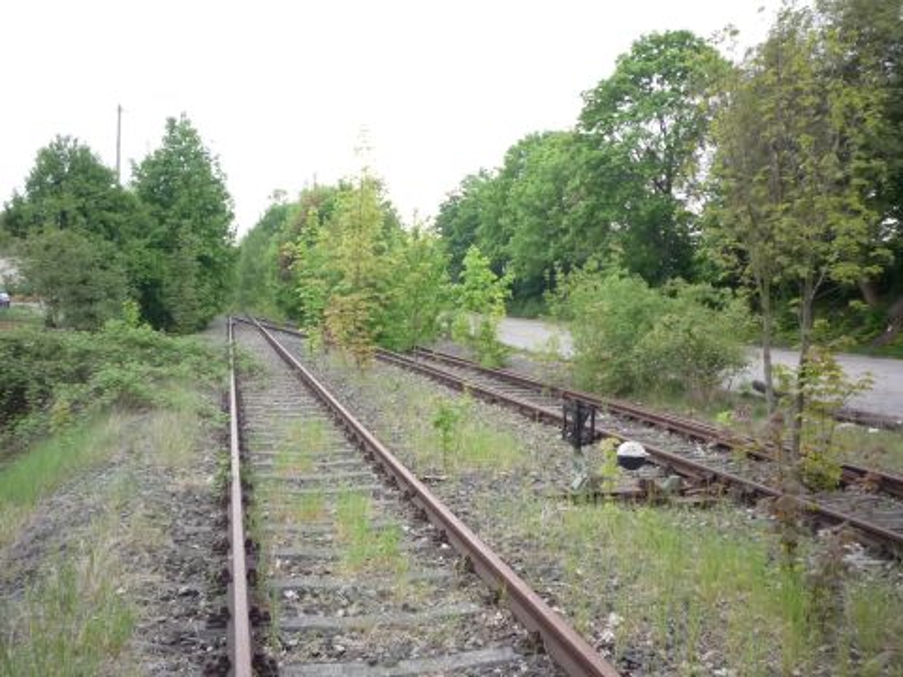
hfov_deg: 56.8
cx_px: 452
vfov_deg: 44.2
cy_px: 338
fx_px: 835
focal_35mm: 32
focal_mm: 5.2
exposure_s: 1/250
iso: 250
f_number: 3.5
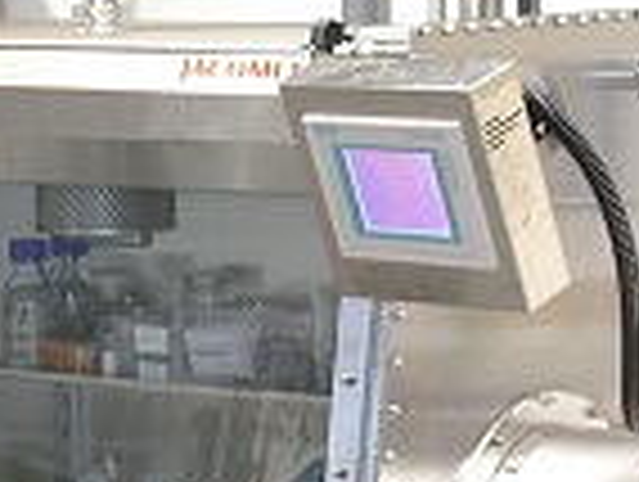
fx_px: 3365
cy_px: 446
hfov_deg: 10.8
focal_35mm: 182
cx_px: 220
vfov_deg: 8.2
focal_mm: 9.6
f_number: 3.4
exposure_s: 1/6
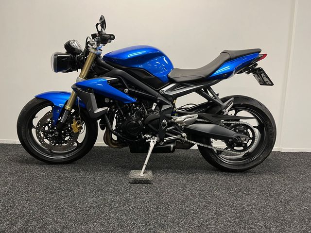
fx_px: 234
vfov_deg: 53.1
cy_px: 116
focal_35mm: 26
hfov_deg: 67.3
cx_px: 156
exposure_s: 1/50
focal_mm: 5.1
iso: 125
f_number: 1.6
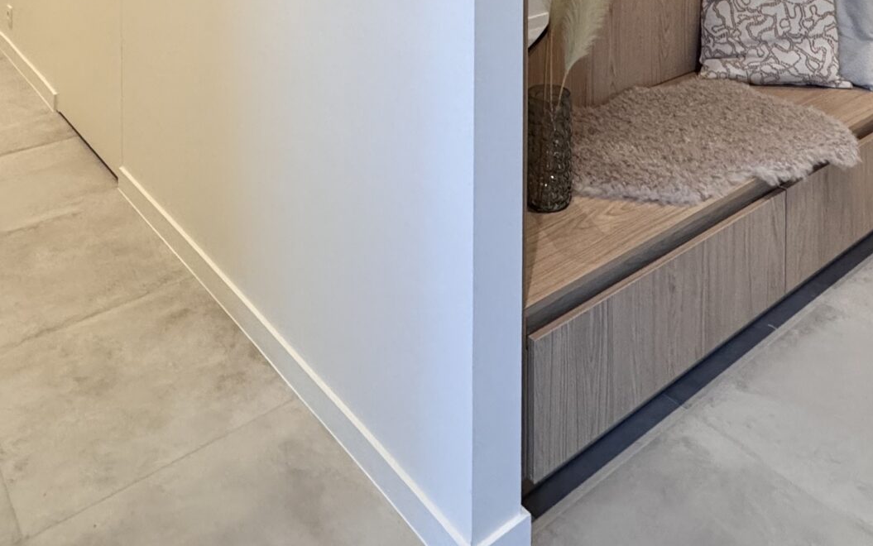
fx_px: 857
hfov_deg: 53.9
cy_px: -208
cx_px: 490
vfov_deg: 27.7
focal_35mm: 36
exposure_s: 1/100
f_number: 2.2
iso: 320
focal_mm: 2.22
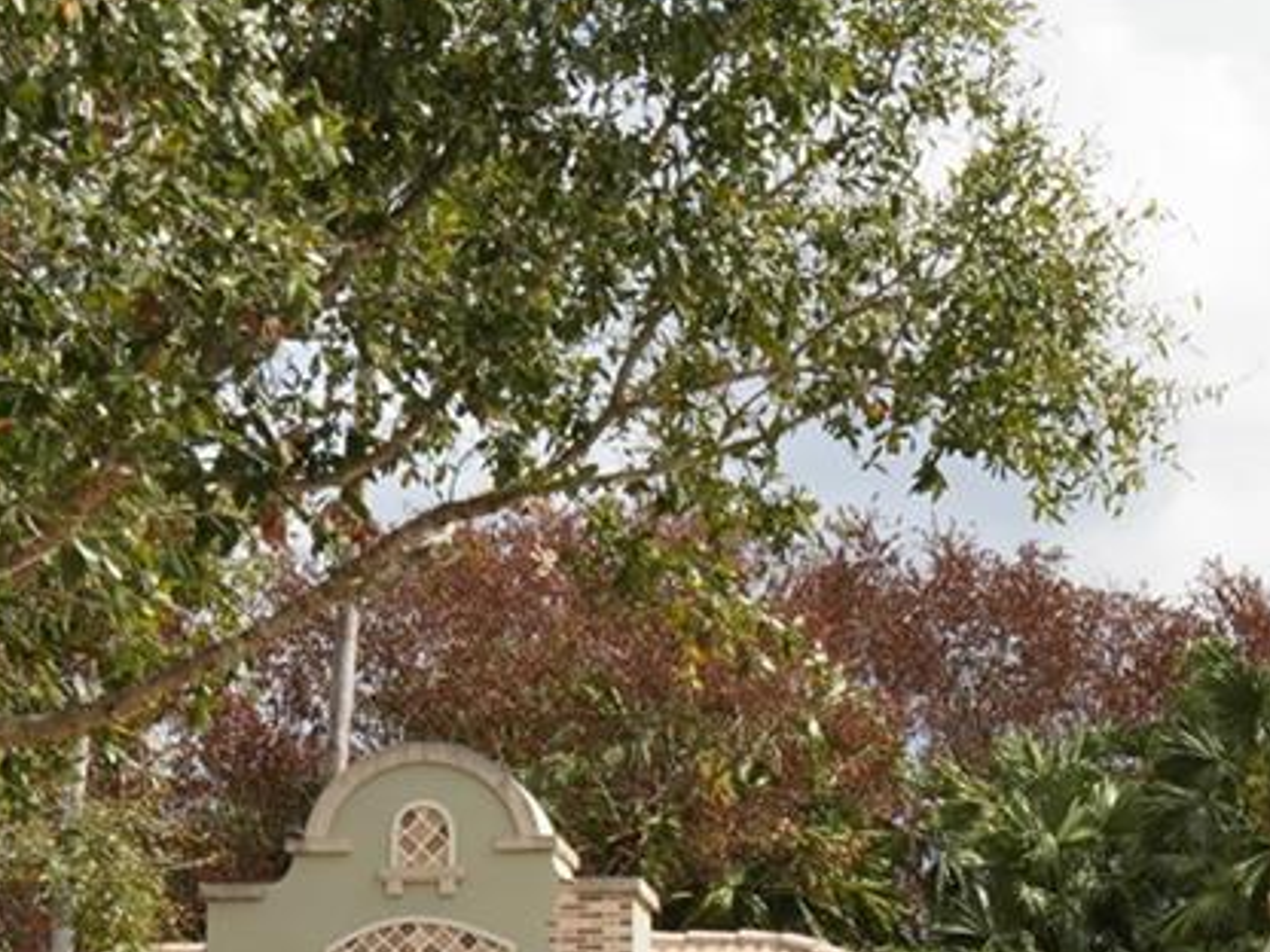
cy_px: 897
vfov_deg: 13.2
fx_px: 4072
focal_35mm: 111
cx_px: 1820
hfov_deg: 16.4
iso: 125
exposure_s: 1/30
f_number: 22
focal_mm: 30
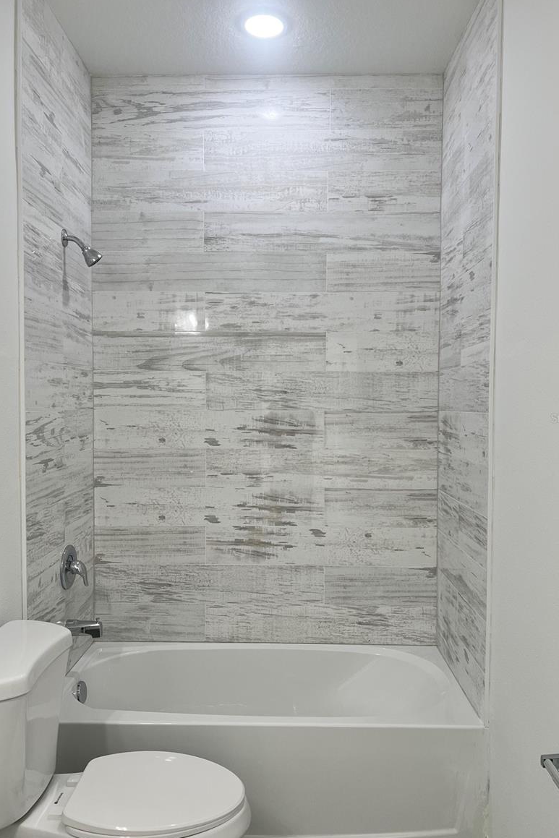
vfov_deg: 65.5
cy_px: 418
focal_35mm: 28
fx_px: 652
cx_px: 277
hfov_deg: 46.4
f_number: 1.5
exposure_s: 1/126
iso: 40
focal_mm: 5.7
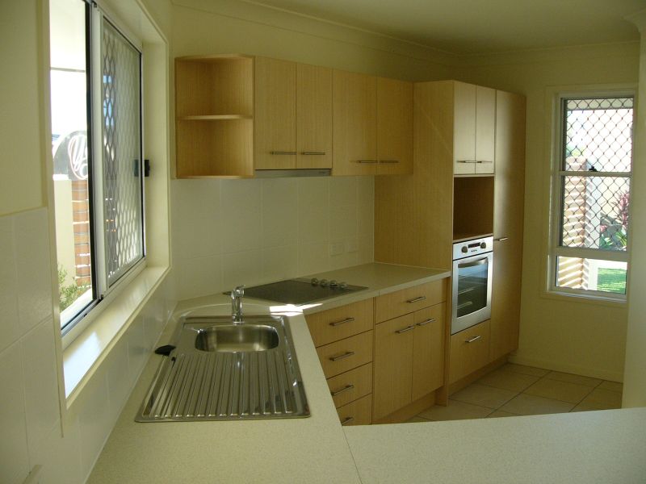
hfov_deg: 51.4
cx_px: 323
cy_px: 242
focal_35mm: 36
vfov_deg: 39.7
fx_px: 672
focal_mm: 6
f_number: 2.8
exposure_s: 1/100
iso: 150
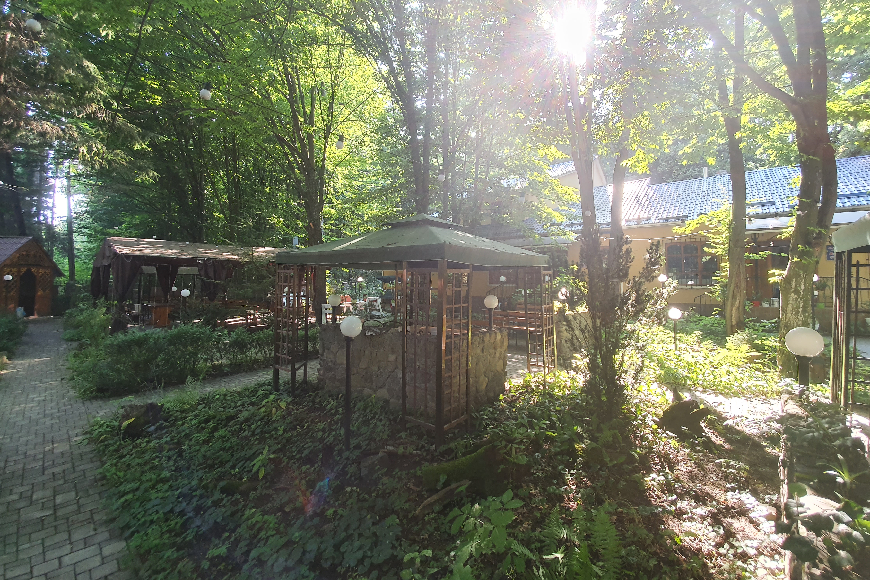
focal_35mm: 14
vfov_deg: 81.0
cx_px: 441
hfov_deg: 104.2
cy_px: 264
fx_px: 338
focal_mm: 1.8
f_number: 2.2
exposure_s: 1/50
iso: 80
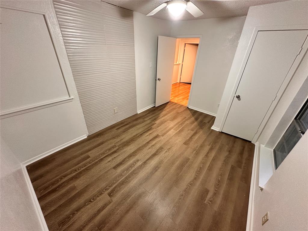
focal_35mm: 14
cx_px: 154
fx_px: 125
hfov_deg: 102.1
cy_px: 116
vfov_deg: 85.7
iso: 500
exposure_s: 1/60
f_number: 2.2
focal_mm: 2.22
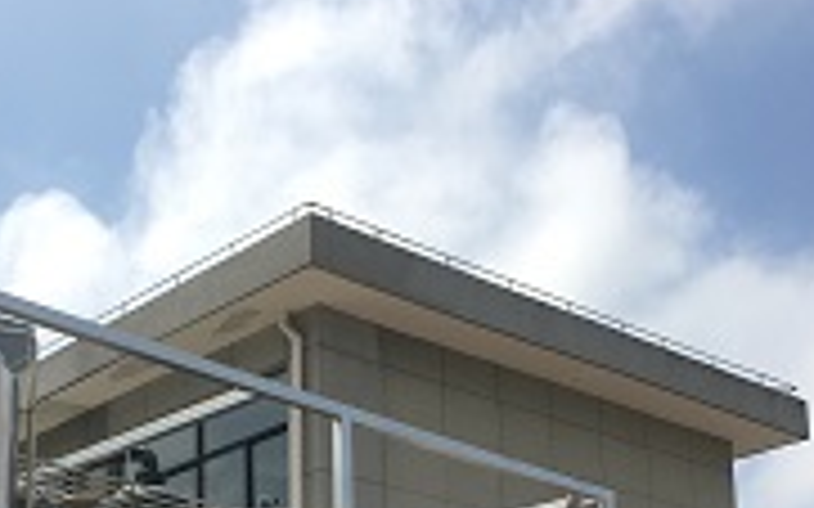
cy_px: 602
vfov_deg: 18.2
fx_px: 1508
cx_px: 306
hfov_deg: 30.1
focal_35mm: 68
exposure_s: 1/1603
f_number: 2.2
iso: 25
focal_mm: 4.15
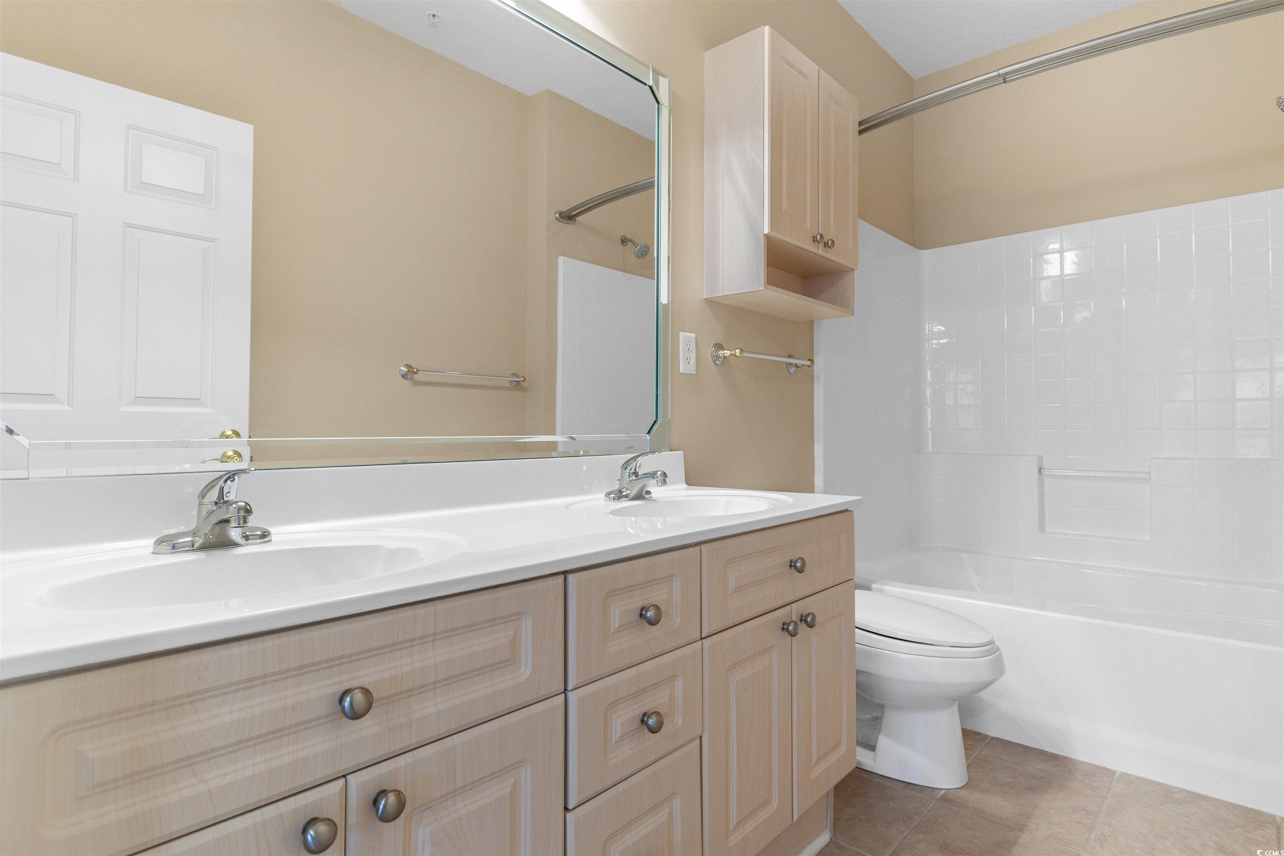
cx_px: 642
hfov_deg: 86.9
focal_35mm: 19
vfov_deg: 64.6
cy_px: 428
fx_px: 678
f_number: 4.8
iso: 100
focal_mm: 13
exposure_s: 1/13
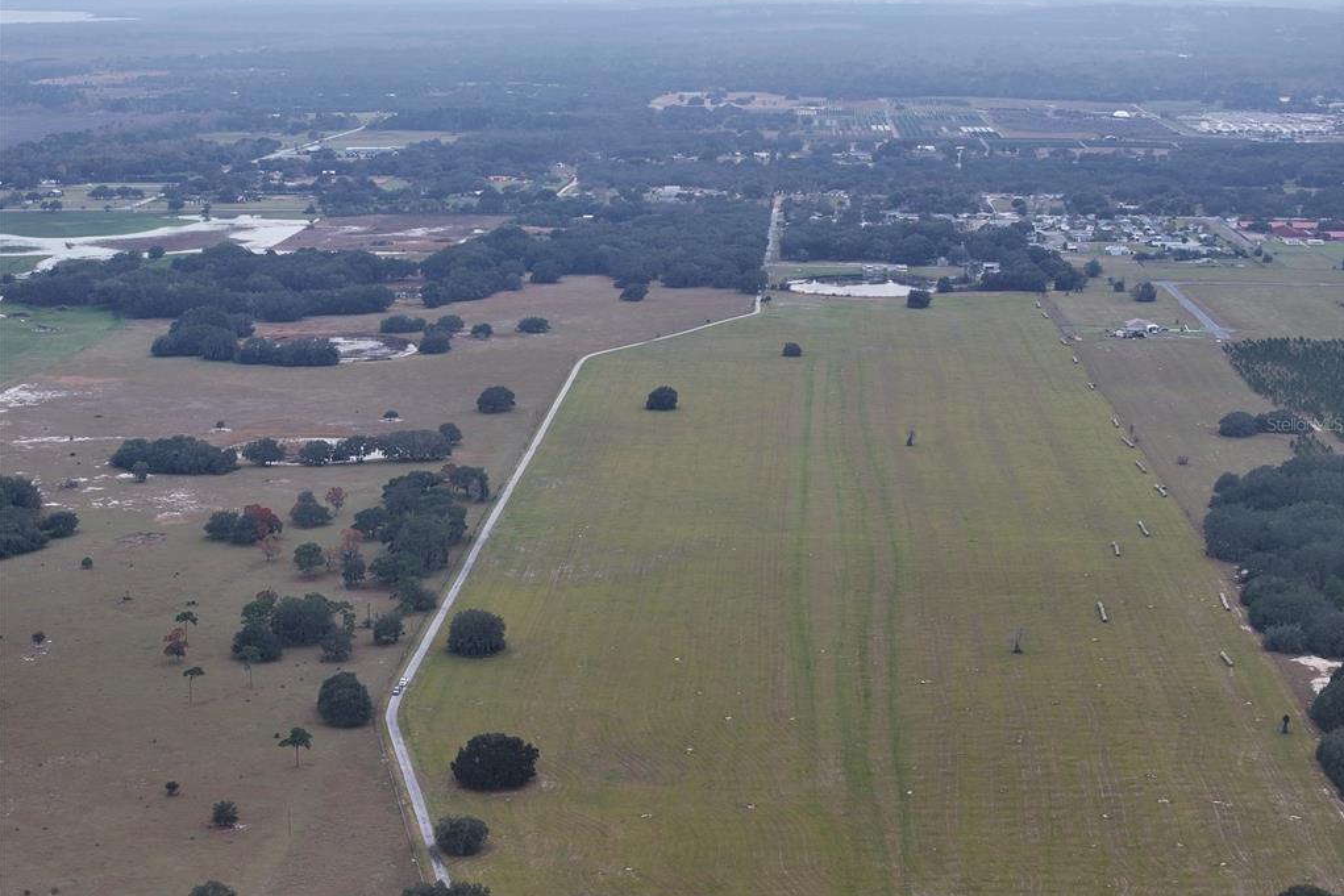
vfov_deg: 18.7
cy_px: 424
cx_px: 673
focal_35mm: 73
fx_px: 2726
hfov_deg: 27.7
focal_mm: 19.35
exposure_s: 1/320
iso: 110
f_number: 2.8
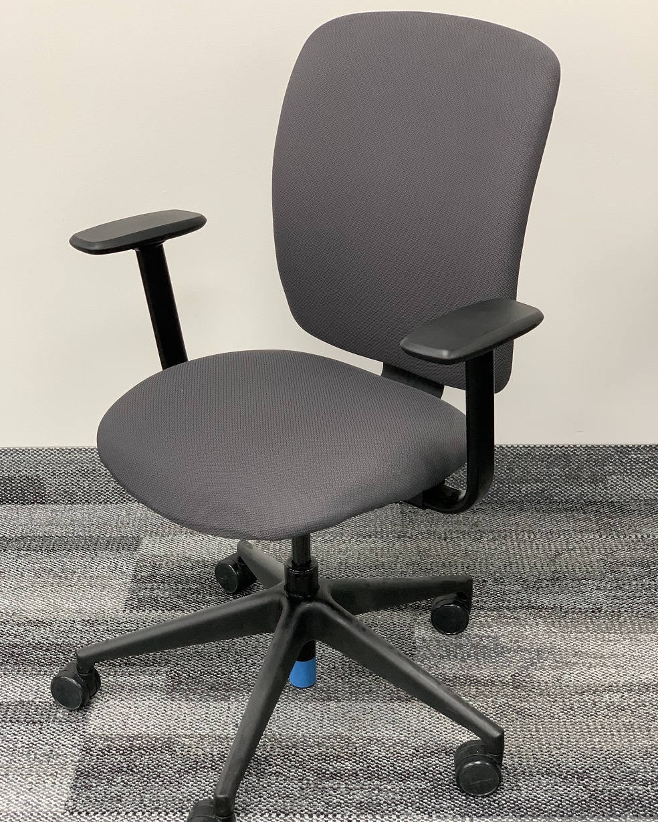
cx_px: 324
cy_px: 428
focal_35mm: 55
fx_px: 1339
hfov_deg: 27.6
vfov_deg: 34.1
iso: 125
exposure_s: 1/60
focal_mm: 6
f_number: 2.4
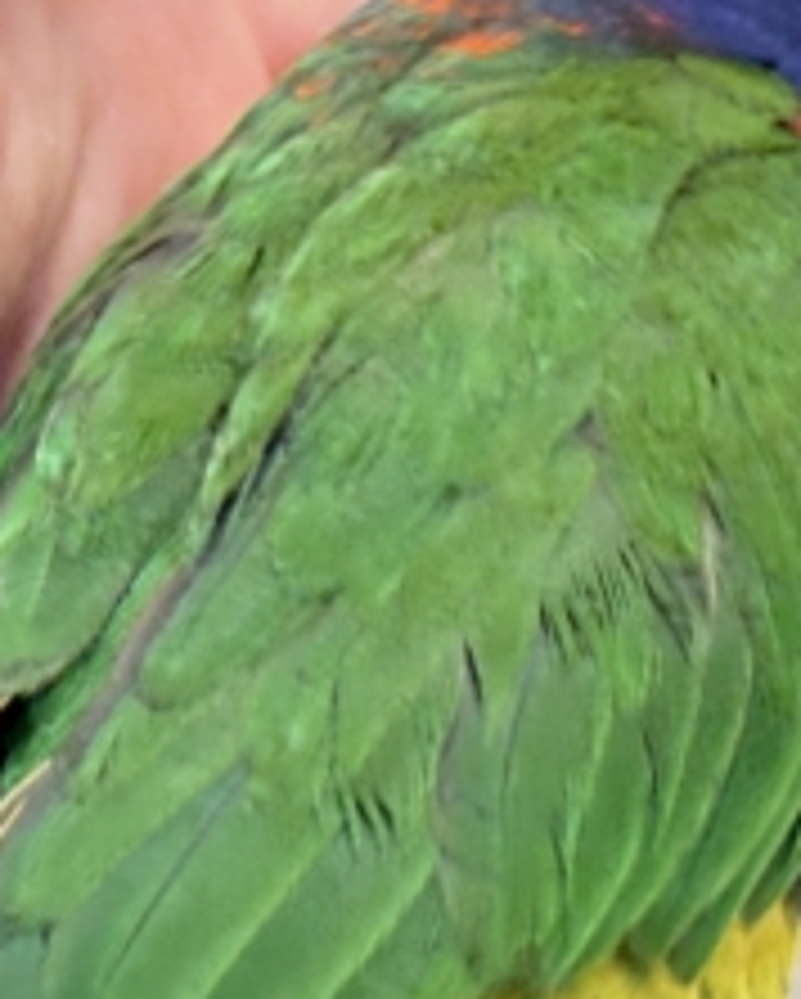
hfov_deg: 10.5
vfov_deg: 13.2
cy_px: 320
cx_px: 711
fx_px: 4321
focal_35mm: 146
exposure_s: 1/50
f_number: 1.6
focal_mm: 5.96
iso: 64
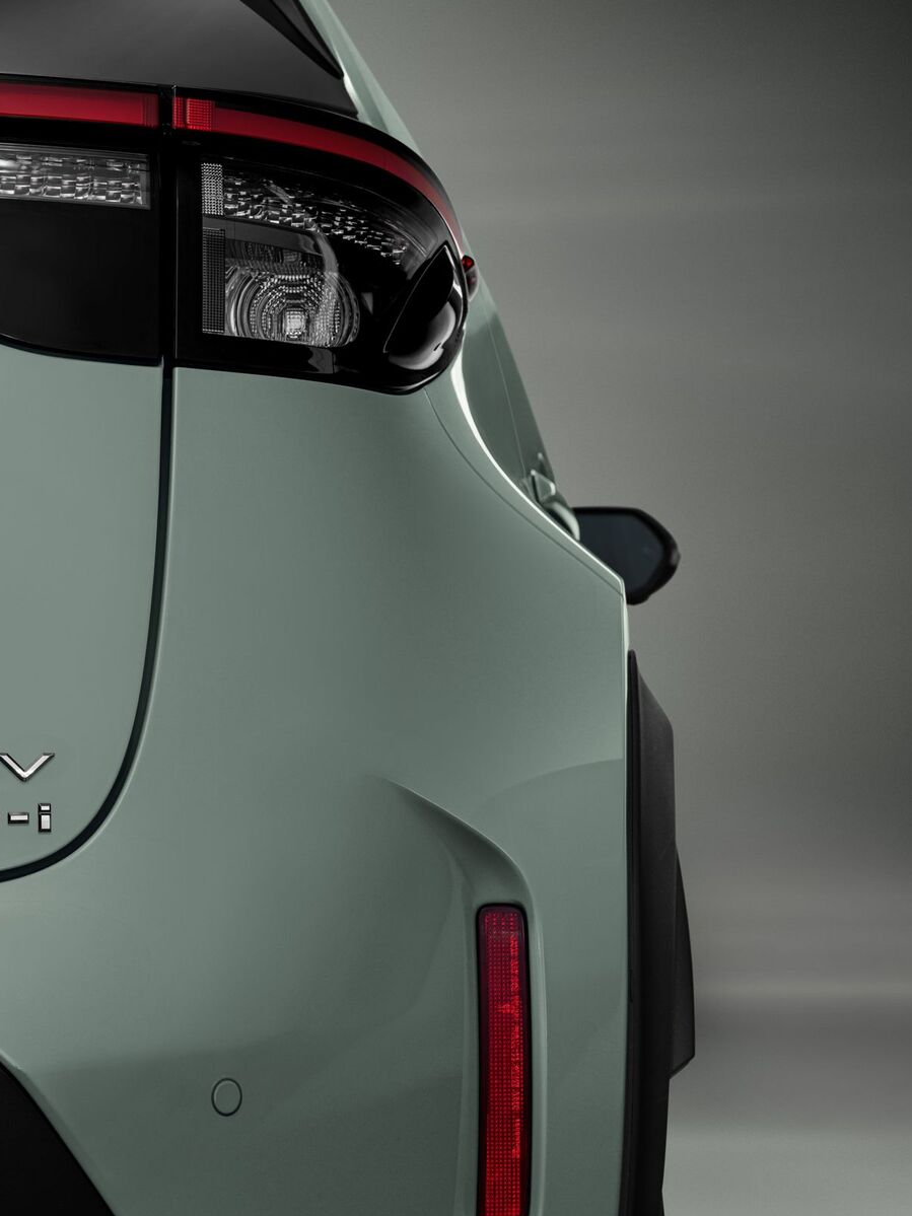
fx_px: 2705
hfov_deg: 19.1
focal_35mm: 77
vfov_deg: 25.3
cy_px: 576
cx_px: 381
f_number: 9
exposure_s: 30
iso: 125
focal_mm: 50
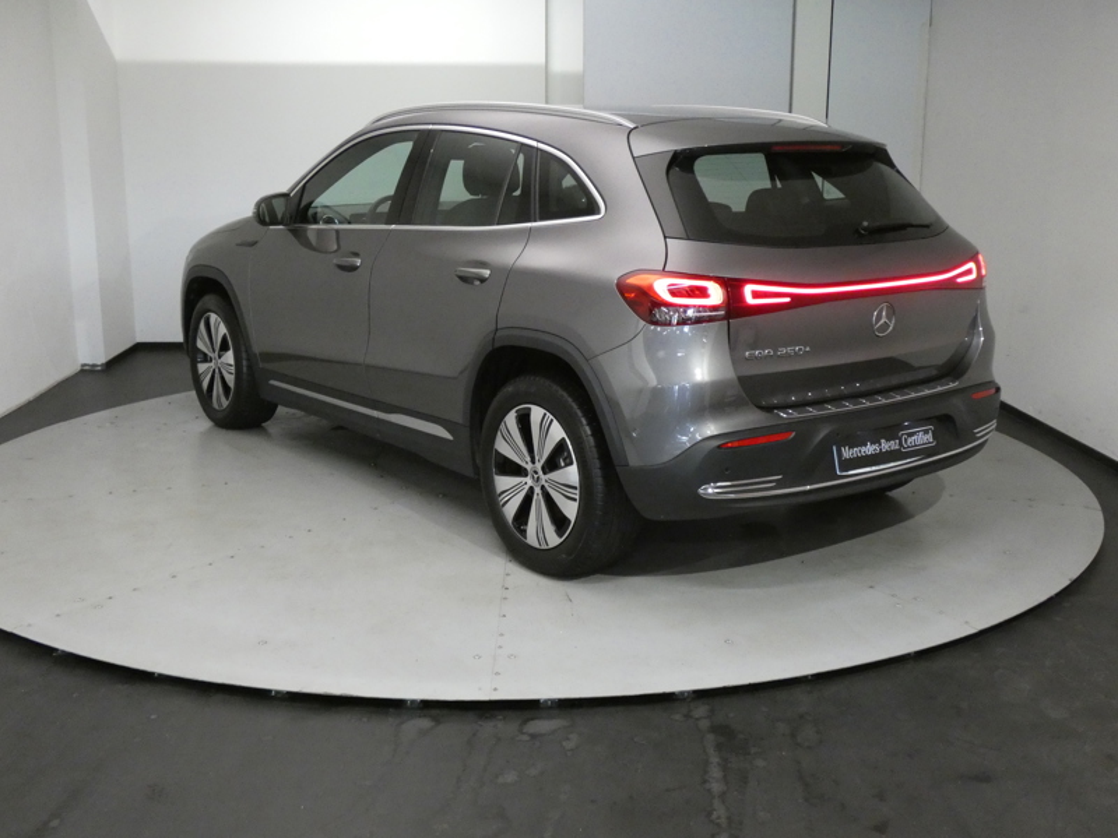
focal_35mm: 38
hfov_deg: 49.0
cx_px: 559
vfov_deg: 37.7
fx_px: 1227
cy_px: 419
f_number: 3.5
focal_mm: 6.8
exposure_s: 1/80
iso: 1000
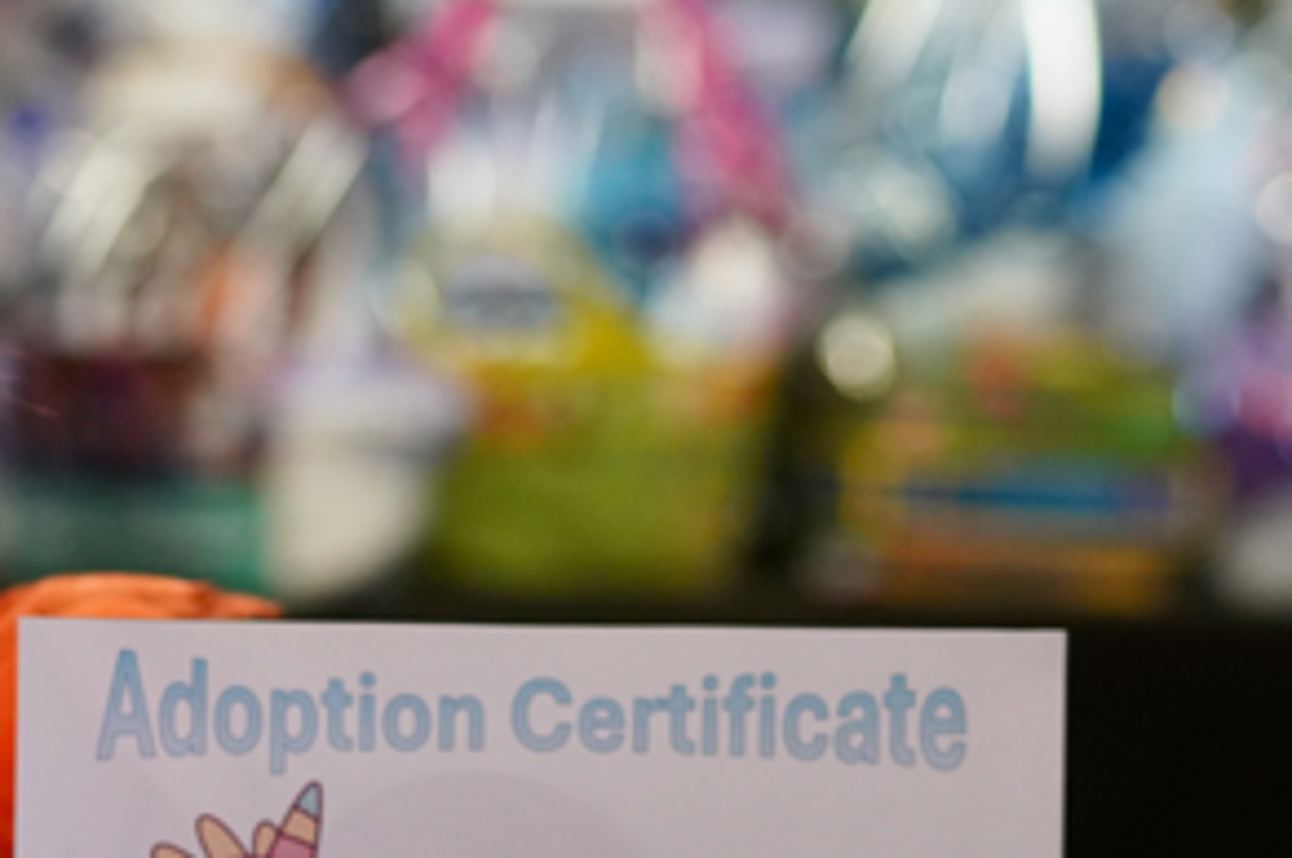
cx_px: 102
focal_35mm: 108
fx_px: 3872
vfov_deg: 12.6
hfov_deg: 18.6
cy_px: 770
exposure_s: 1/160
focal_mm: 35
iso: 1600
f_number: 2
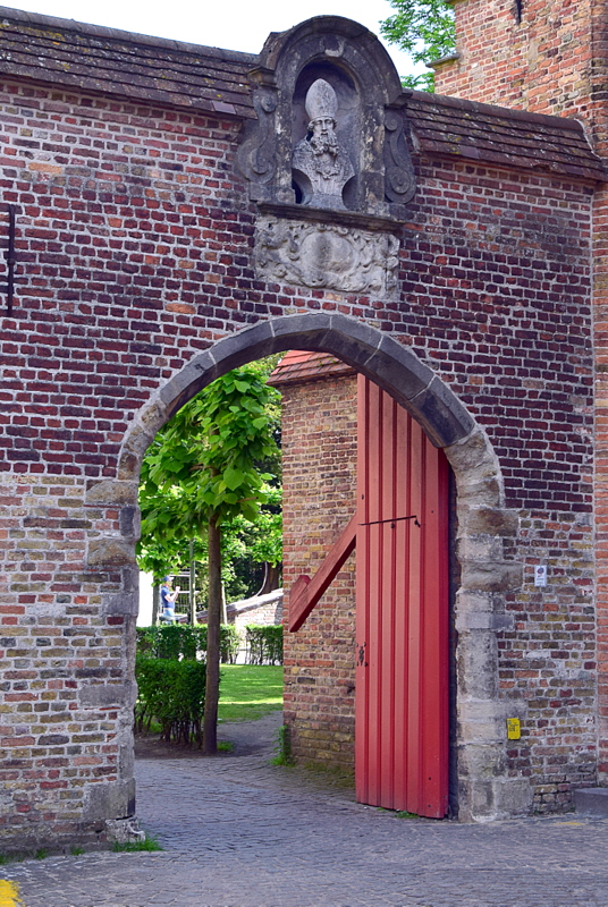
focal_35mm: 52
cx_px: 304
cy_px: 454
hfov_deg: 25.8
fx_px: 1325
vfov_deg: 37.8
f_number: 8
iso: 125
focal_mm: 35
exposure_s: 1/60
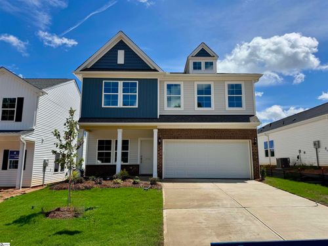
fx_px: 227
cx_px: 164
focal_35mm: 24
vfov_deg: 56.8
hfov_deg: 71.6
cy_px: 123
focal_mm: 6.76
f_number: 1.78
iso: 80
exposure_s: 1/7092
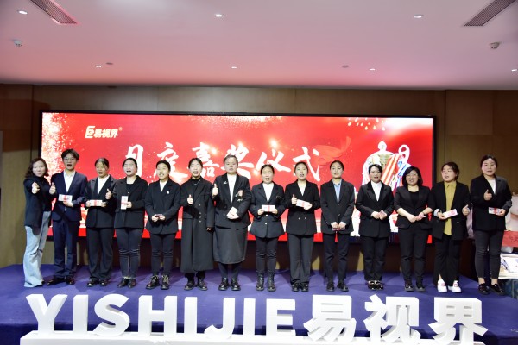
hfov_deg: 60.3
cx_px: 259
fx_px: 446
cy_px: 172
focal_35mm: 31
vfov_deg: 42.3
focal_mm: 31
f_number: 4.5
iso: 1600
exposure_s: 1/60
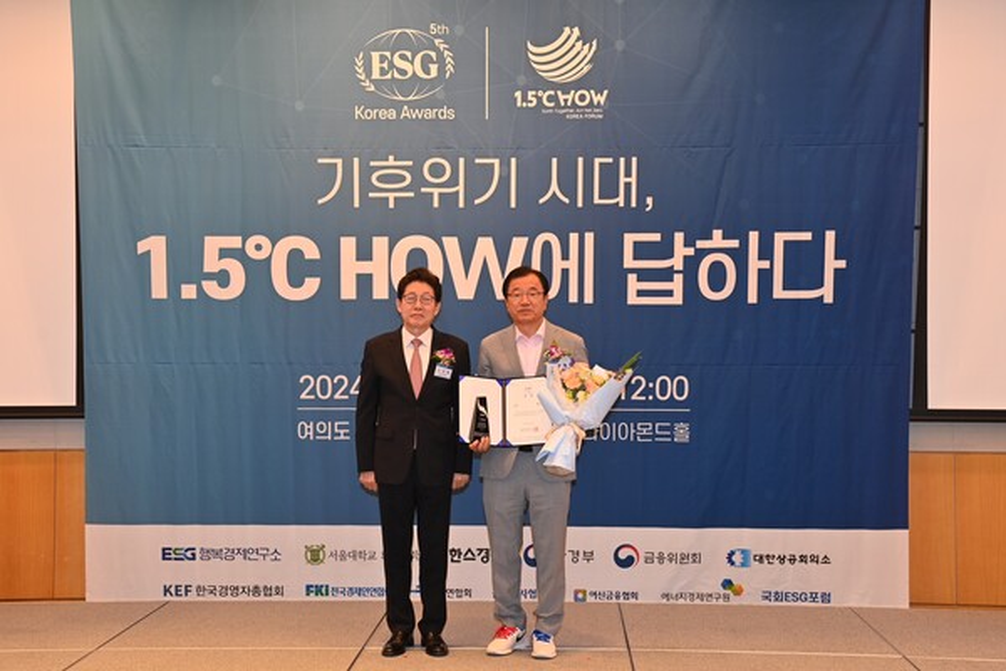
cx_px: 503
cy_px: 336
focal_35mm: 50
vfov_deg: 27.0
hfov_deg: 39.6
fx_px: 1397
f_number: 4
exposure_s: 1/60
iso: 1000
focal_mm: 50
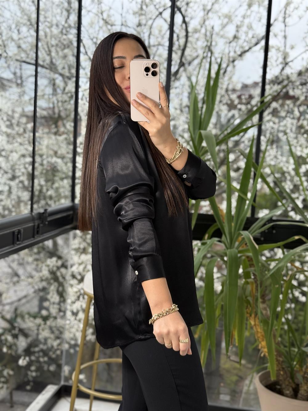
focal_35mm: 48
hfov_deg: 30.3
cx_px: 154
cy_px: 206
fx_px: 569
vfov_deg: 39.7
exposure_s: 1/121
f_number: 1.78
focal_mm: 6.76
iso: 50
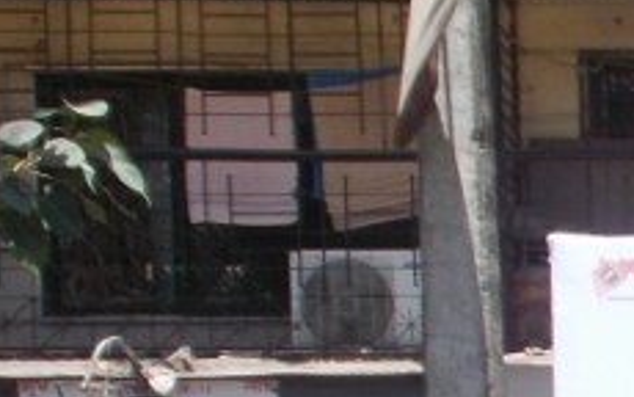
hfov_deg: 9.4
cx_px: 1318
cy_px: 863
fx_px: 3596
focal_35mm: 208
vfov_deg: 6.1
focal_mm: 7.9
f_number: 4.2
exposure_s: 1/250
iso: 80
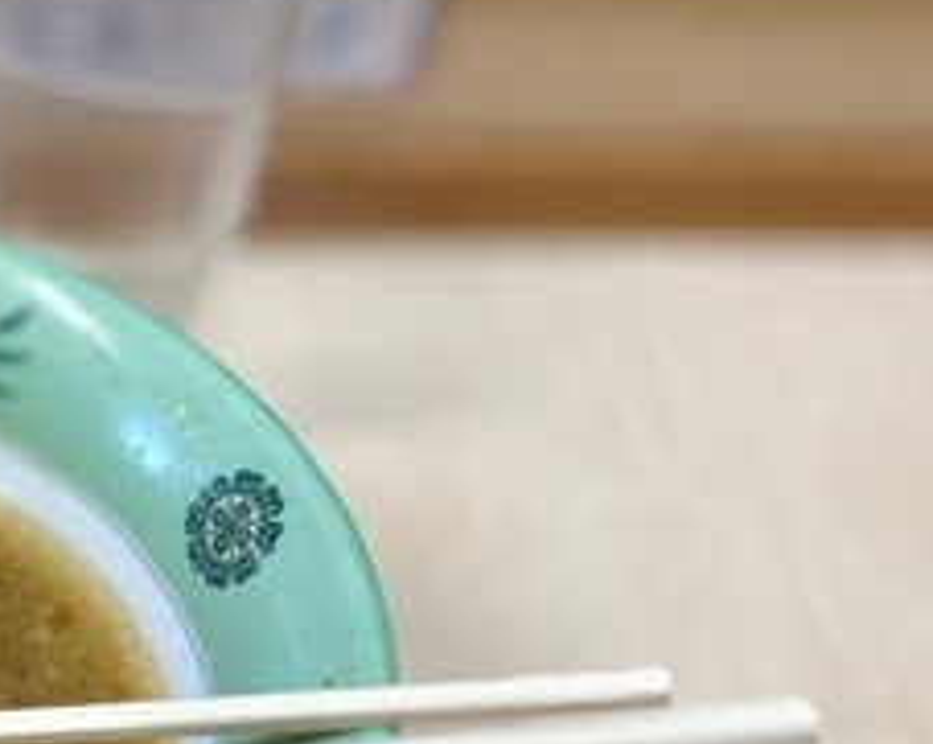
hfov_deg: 26.9
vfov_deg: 24.3
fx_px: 1710
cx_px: -193
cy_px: 534
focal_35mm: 62
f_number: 1.78
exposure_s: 1/100
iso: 200
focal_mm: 6.86
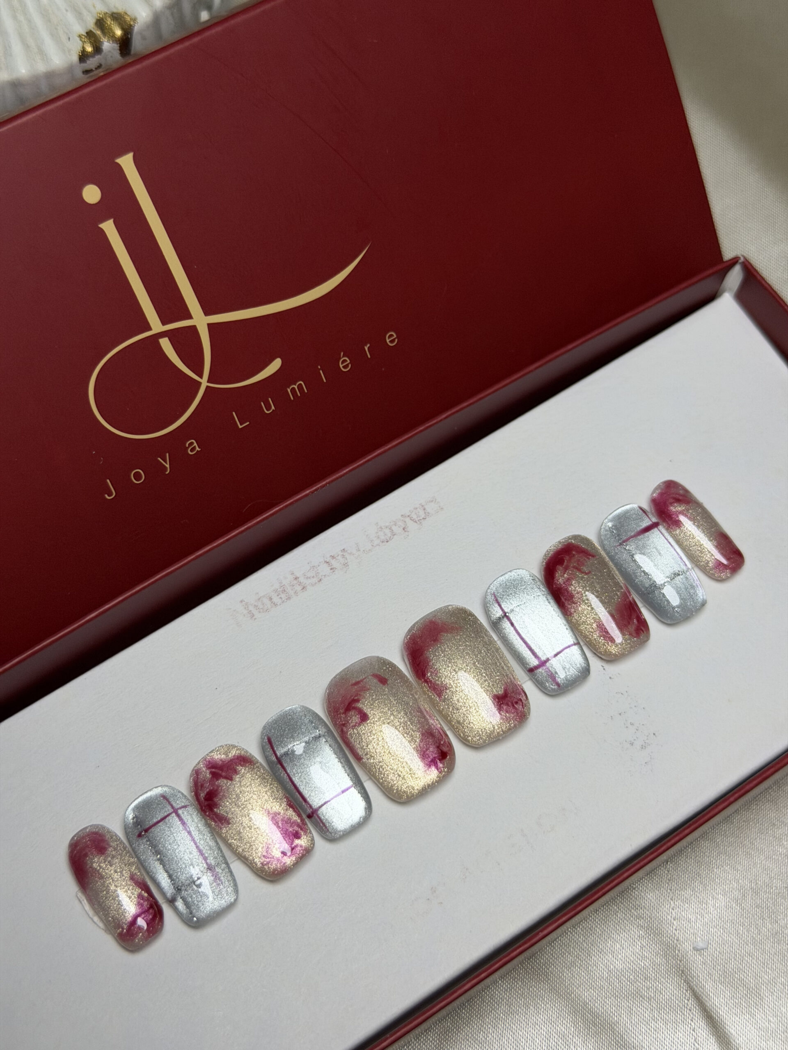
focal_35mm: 48
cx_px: 394
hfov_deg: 30.3
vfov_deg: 39.7
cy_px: 525
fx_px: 1457
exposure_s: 1/100
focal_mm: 6.76
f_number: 1.78
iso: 50
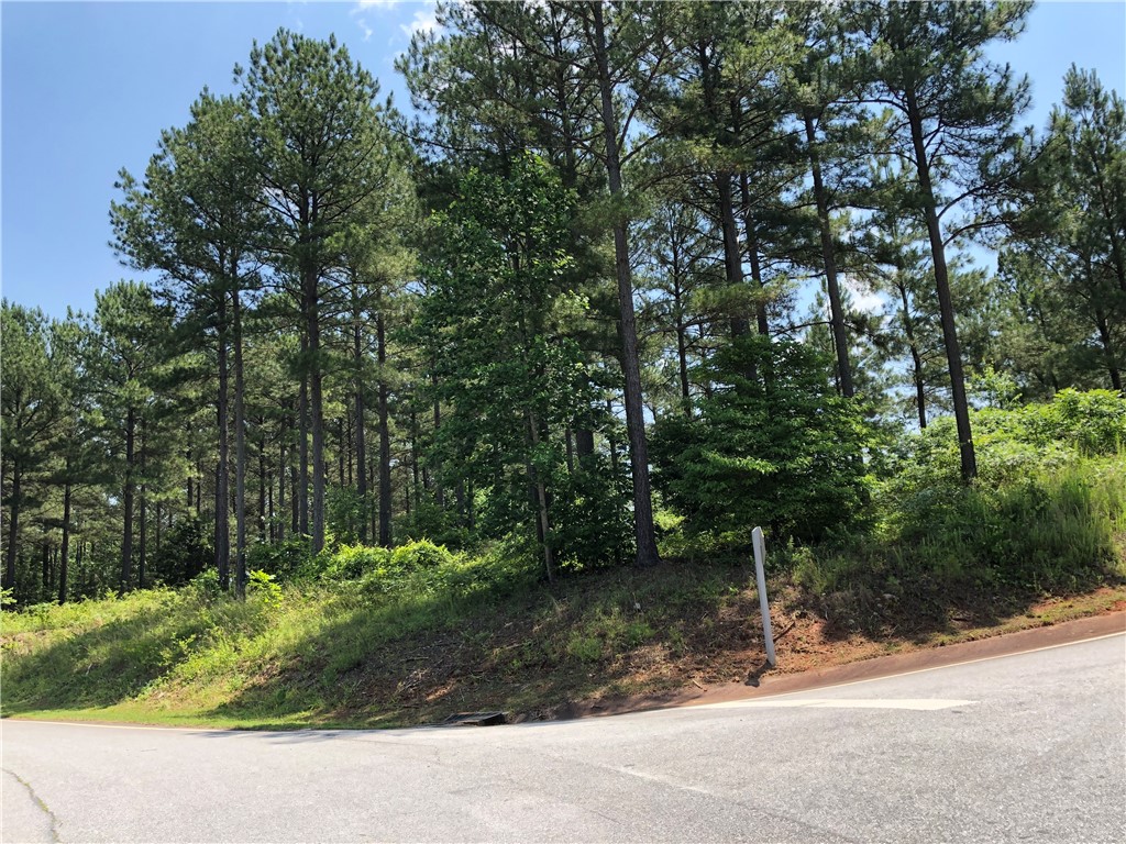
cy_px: 422
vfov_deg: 49.7
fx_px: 911
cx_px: 563
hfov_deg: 63.4
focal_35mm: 28
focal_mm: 3.99
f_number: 1.8
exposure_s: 1/585
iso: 20
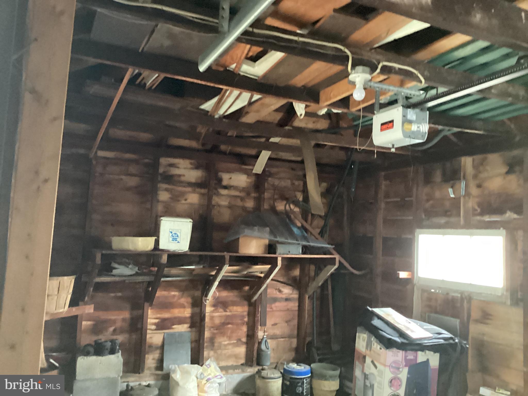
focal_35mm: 31
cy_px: 198
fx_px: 473
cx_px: 264
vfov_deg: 45.4
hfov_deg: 58.4
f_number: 2.4
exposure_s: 1/20
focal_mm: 3.3
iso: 640
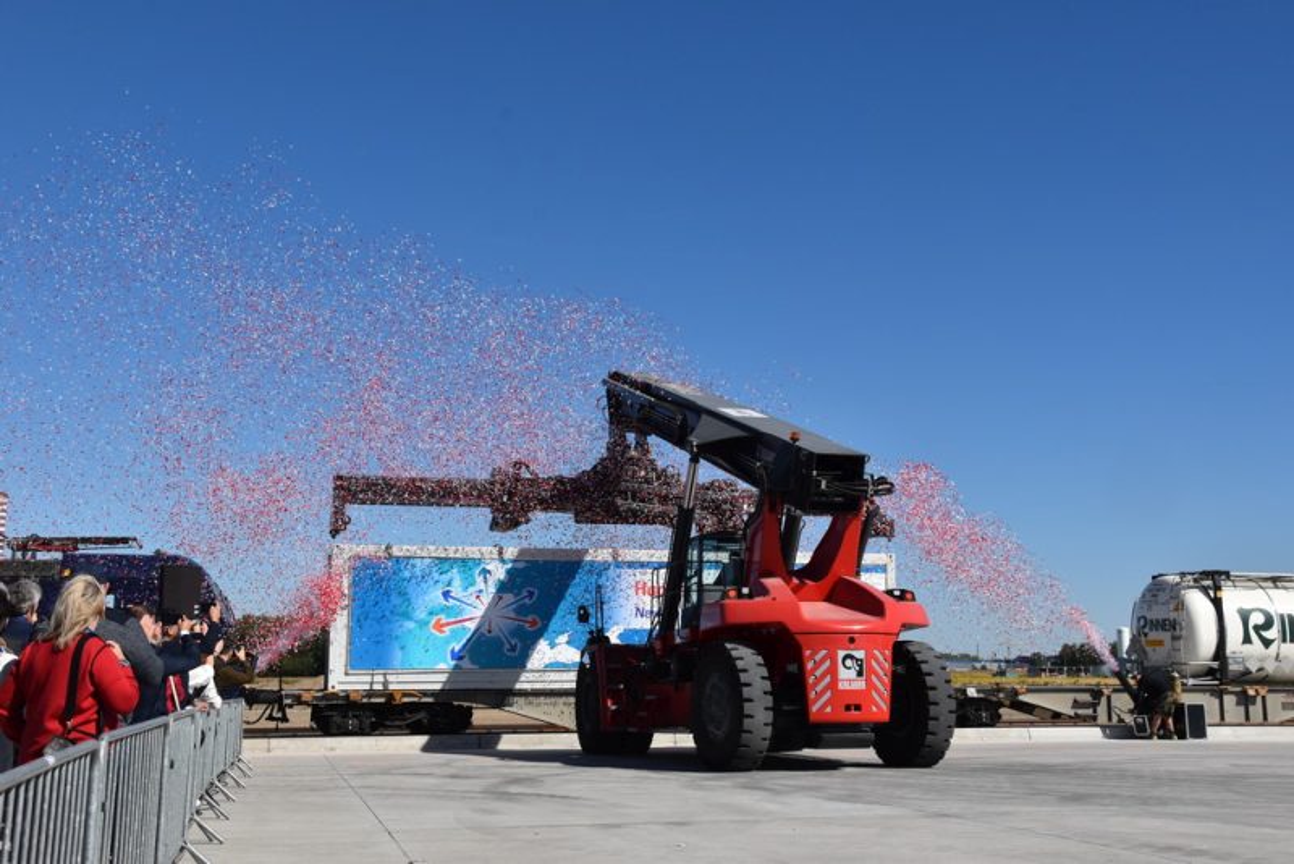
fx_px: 1402
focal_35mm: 39
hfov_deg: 49.5
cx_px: 647
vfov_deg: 34.2
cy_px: 432
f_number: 11
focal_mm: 26
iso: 200
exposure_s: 1/500
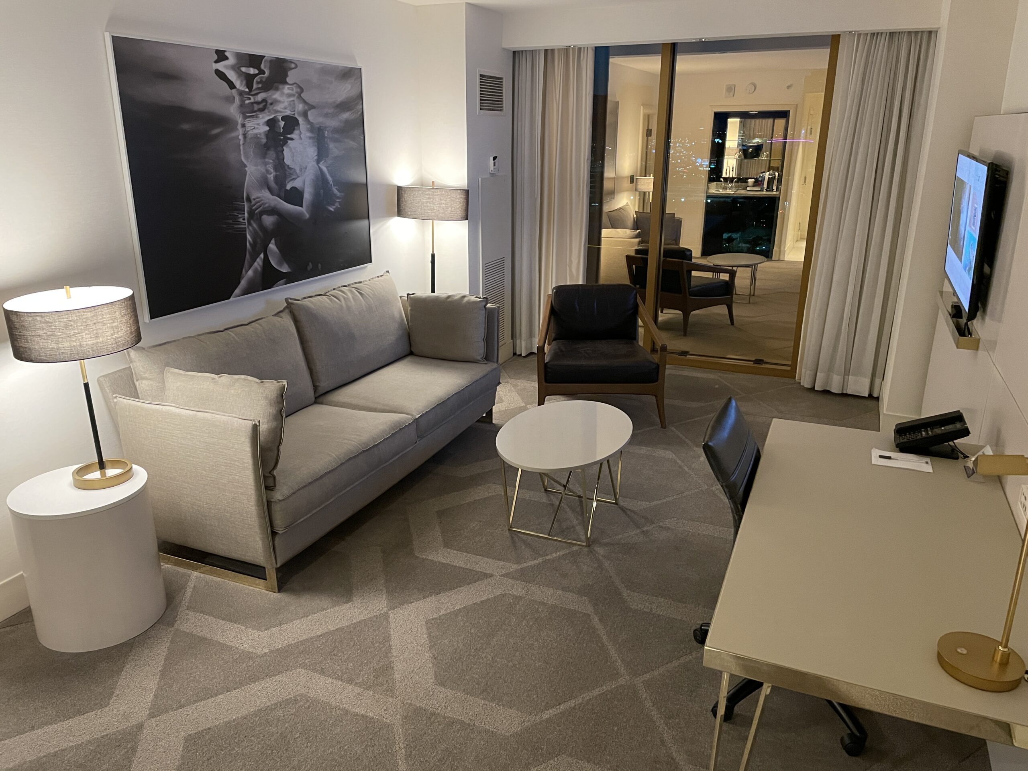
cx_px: 514
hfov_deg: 67.3
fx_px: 772
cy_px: 386
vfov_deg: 53.1
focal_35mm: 26
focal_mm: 4.2
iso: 400
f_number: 1.6
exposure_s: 1/60
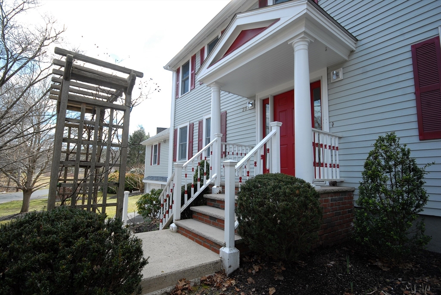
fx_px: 221
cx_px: 220
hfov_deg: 89.9
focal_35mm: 18
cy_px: 148
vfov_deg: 67.6
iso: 200
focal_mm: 12
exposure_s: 1/160
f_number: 7.1
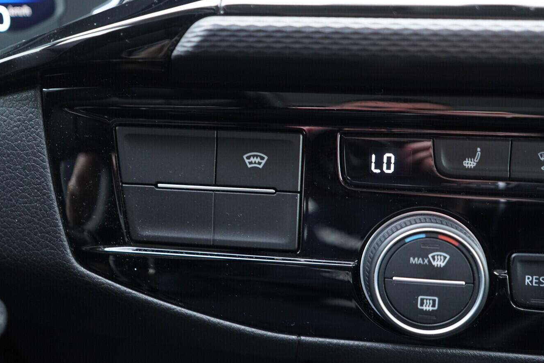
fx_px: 589
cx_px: 266
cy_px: 179
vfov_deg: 34.2
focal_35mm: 39
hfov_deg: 49.5
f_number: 2.8
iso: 1250
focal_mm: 24
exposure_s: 1/40
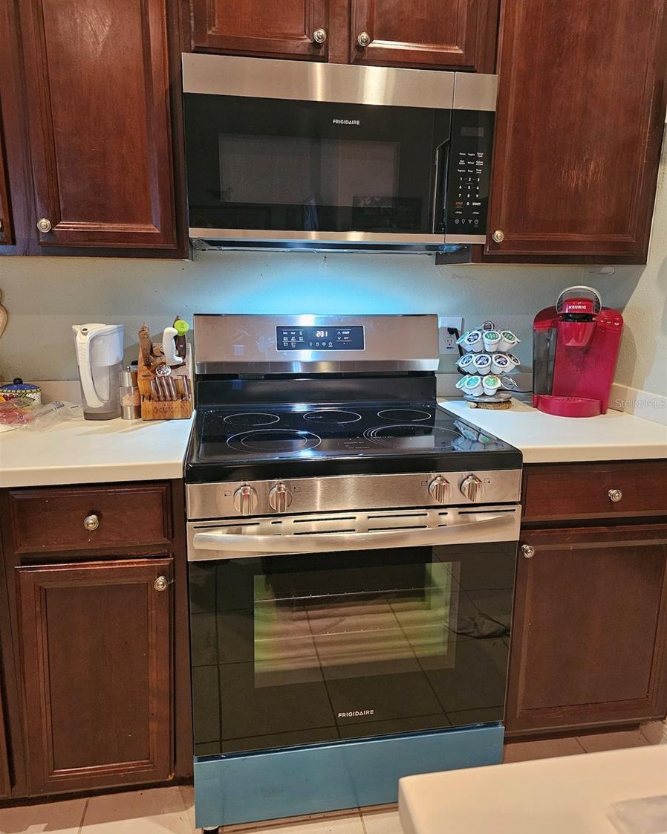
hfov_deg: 58.8
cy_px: 403
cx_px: 334
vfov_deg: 70.3
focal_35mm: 24
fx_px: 592
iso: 640
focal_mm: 6.3
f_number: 1.7
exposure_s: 1/40
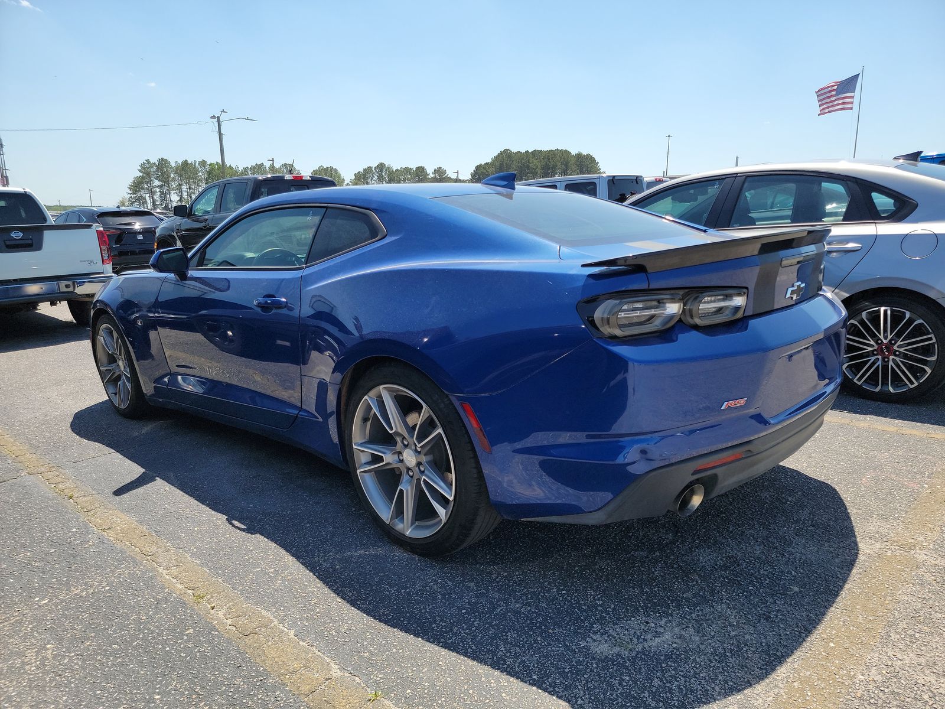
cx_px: 472
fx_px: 655
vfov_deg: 56.8
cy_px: 354
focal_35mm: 24
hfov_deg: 71.6
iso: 50
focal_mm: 6.7
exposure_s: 1/614
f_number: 1.8
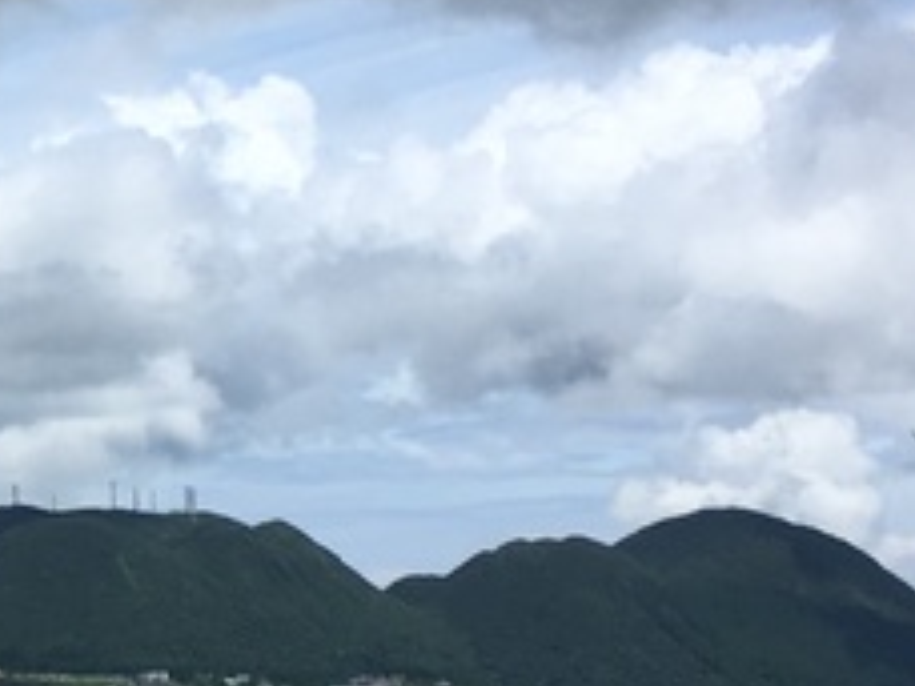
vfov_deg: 11.7
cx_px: -494
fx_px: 3357
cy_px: 481
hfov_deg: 14.4
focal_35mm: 127
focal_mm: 4.15
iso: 25
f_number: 2.2
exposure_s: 1/2079
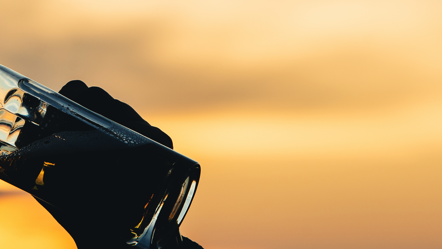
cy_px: 102
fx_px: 6001
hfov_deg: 4.2
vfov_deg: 2.4
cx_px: 33
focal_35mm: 512
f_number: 6.3
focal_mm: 200
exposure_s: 1/320
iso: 100
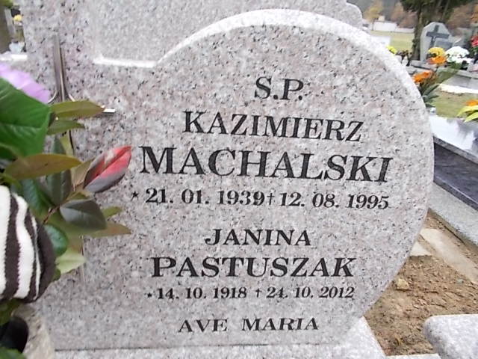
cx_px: 239
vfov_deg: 53.1
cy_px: 180
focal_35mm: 26
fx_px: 359
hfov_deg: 67.3
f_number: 3.2
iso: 125
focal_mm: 4.6
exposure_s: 1/25
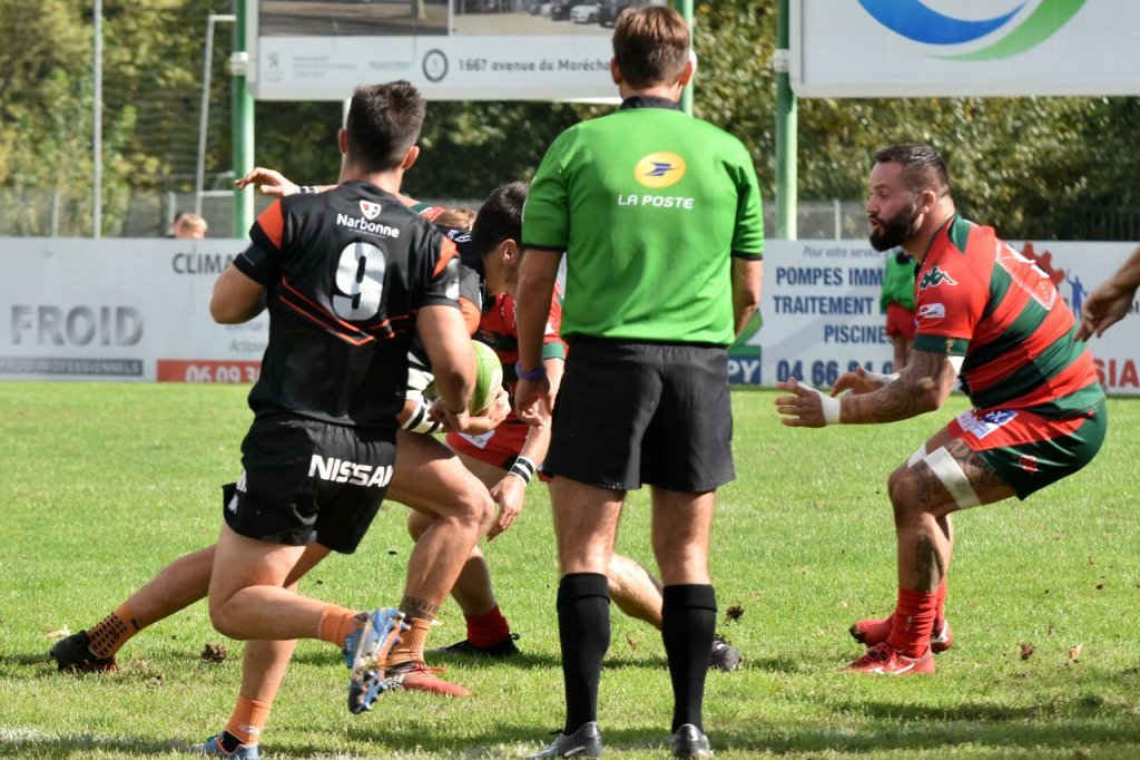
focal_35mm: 292
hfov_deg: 7.0
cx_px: 570
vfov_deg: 4.7
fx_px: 9259
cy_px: 380
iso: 1000
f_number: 10
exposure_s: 1/1600
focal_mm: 195
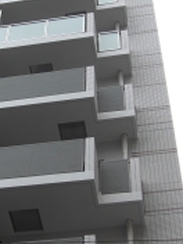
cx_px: 11
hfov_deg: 14.7
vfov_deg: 19.8
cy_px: 114
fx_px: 698
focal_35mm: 99
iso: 50
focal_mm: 6.9
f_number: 3
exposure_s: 1/500
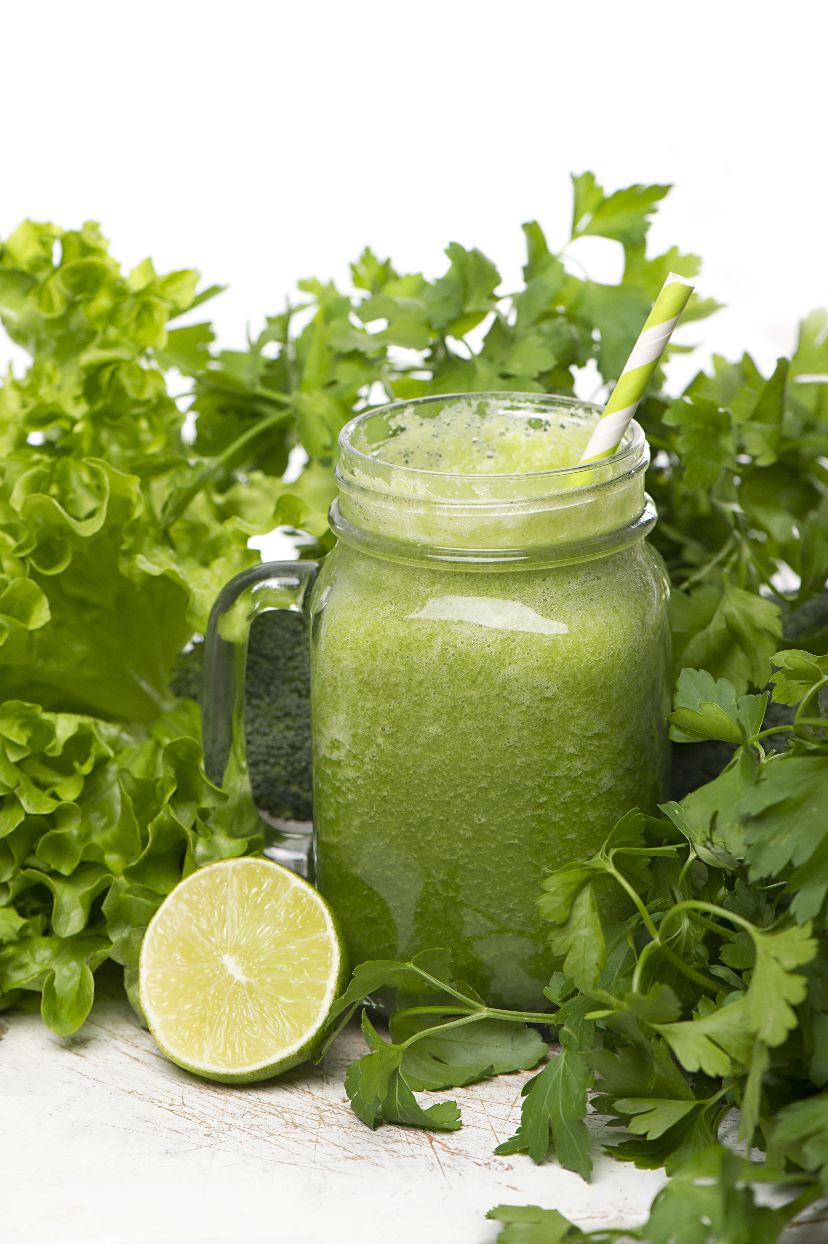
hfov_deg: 13.0
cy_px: 622
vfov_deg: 19.5
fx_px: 3627
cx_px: 414
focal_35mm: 105
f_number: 10
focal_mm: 105
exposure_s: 1/200
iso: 640
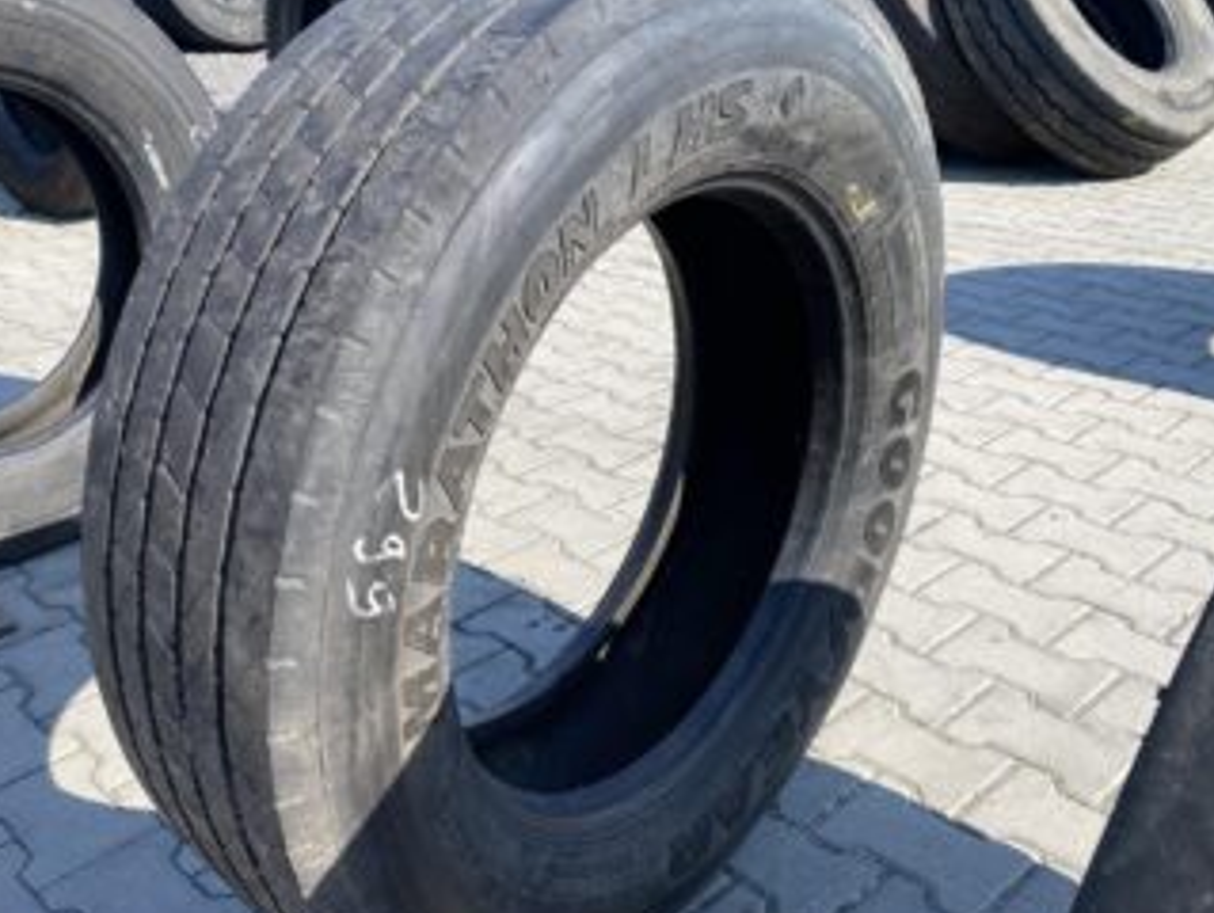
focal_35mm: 35
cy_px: 485
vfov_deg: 40.8
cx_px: 426
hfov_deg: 51.8
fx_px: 1229
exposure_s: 1/1147
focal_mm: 4.25
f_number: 1.8
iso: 32
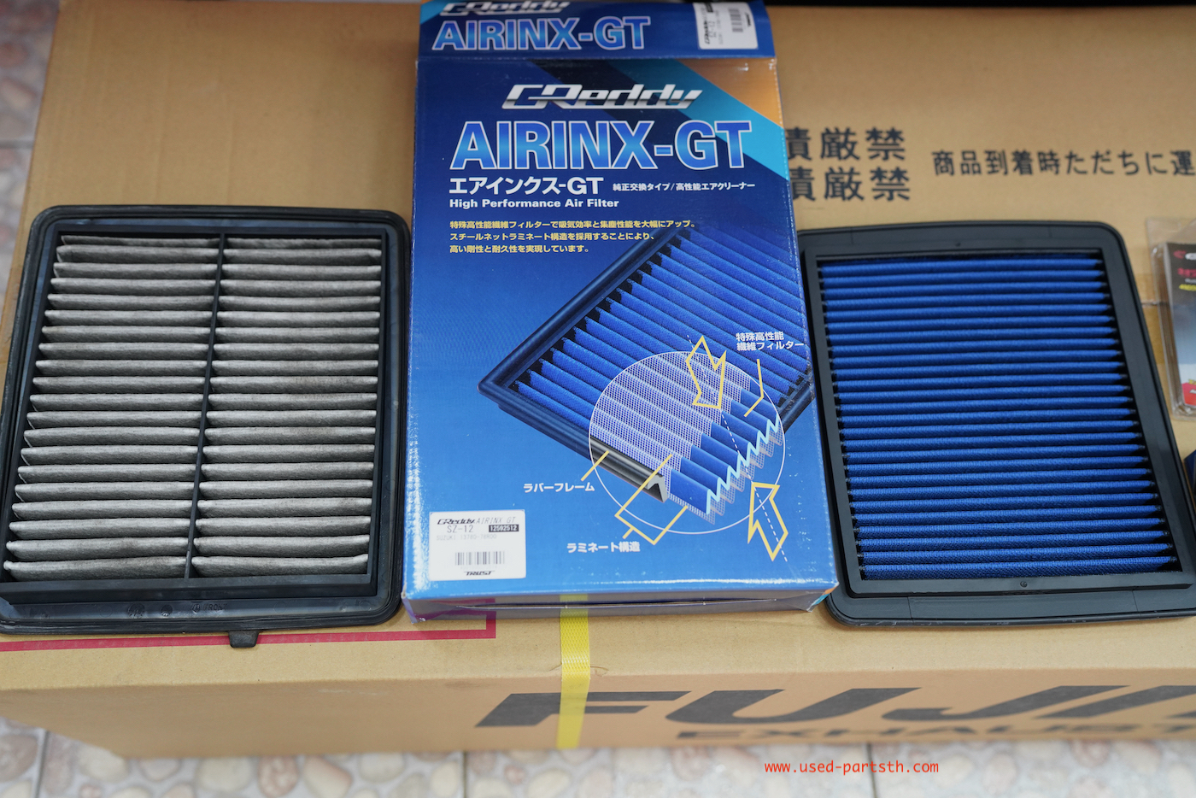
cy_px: 399
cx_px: 598
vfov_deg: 37.9
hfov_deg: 54.4
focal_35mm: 35
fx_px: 1163
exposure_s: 1/320
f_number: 2.8
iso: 1600
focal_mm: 35
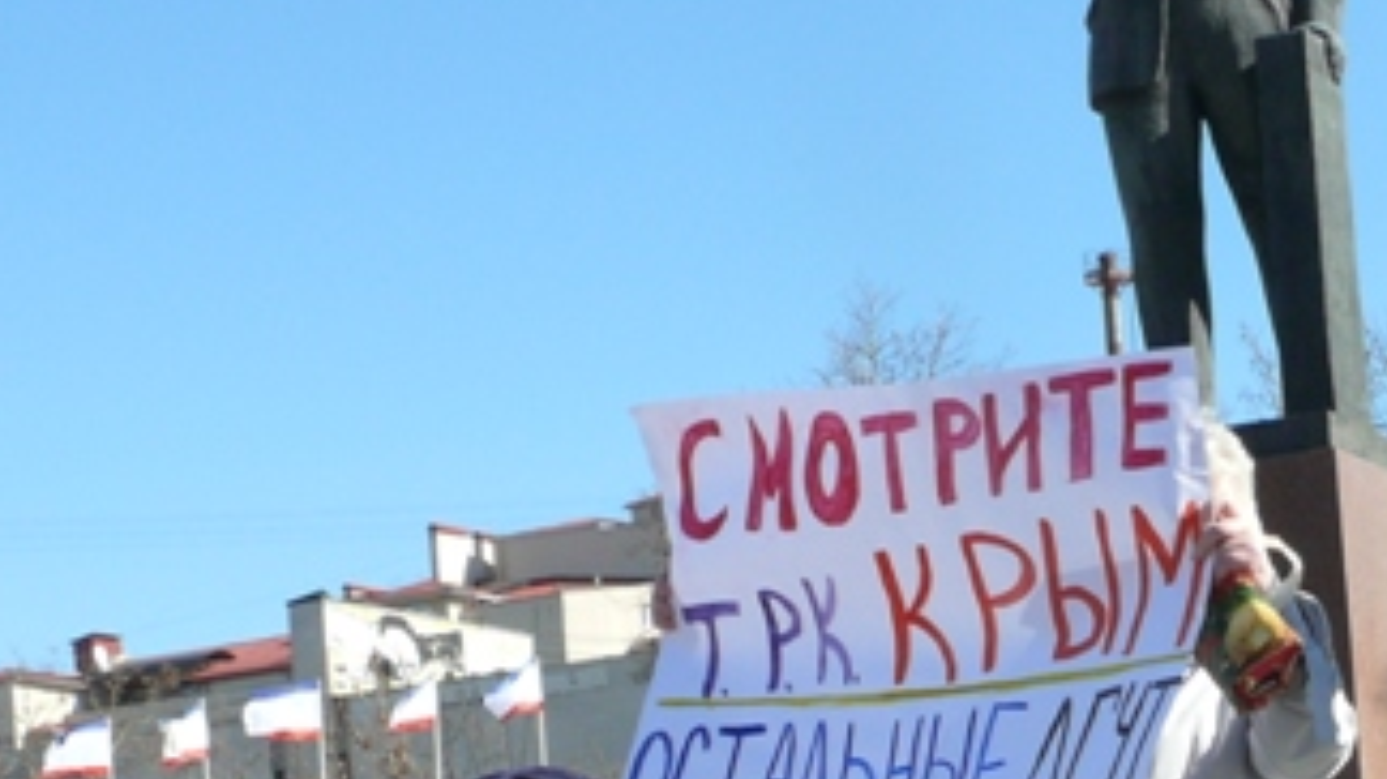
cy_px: 1087
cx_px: 1552
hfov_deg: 20.0
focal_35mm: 102
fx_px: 3750
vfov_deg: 11.5
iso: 100
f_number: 5.6
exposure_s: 1/400
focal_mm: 7.4
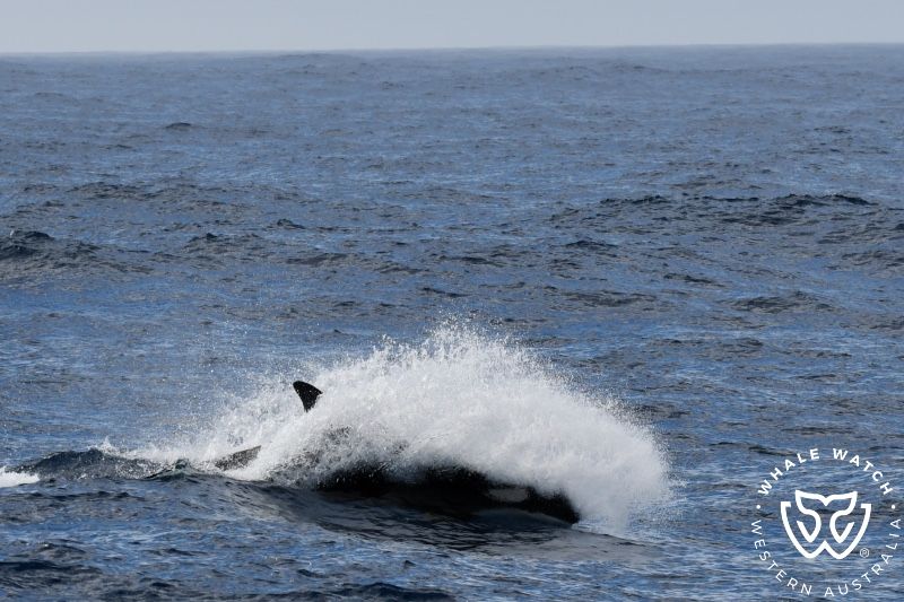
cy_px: 301
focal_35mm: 225
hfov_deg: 9.2
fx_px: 5648
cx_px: 452
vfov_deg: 6.1
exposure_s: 1/2000
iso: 360
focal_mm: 150
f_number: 8
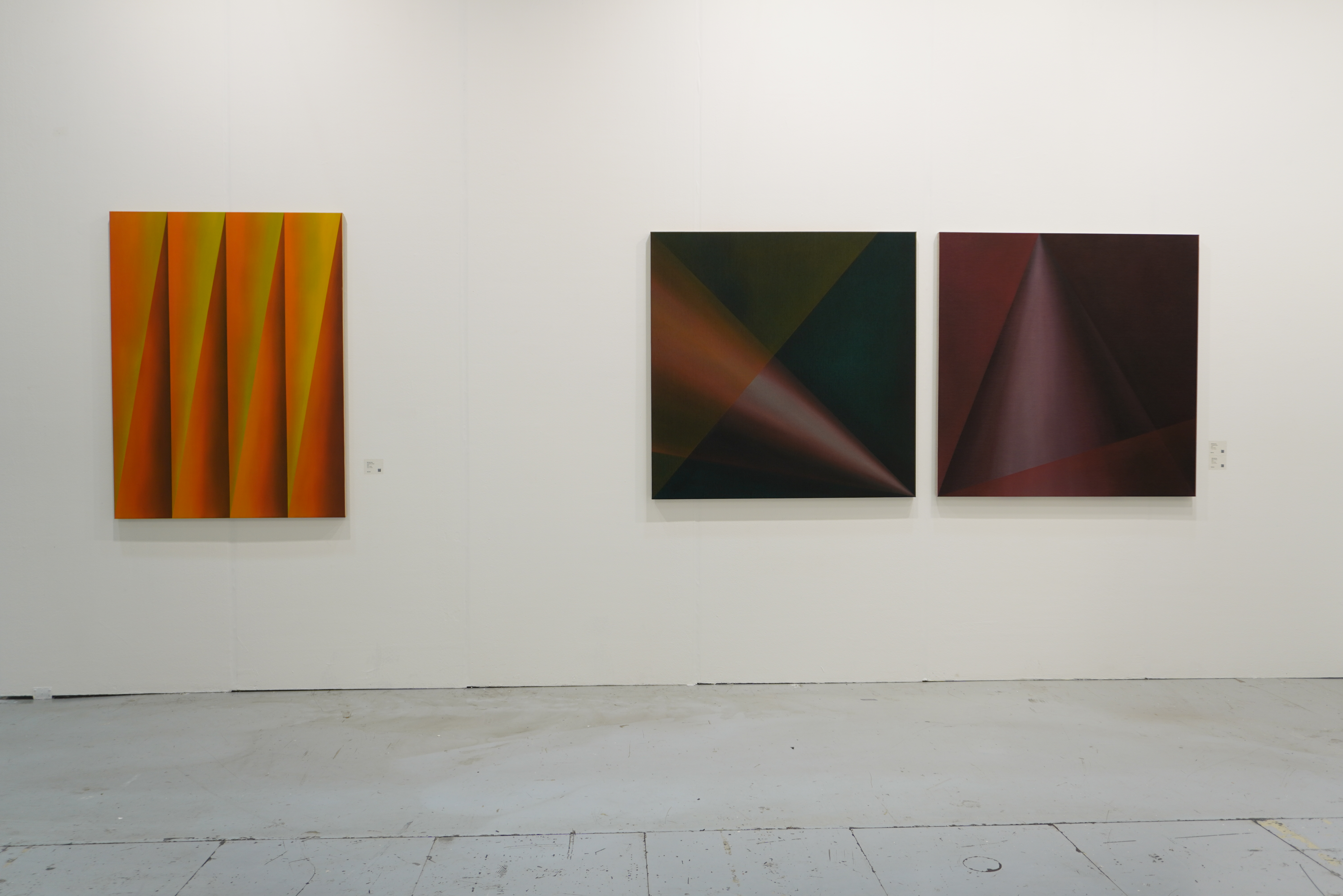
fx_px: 1119
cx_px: 672
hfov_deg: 61.9
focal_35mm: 30
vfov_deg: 43.6
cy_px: 448
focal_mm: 20
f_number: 4
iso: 100
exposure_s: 1/30
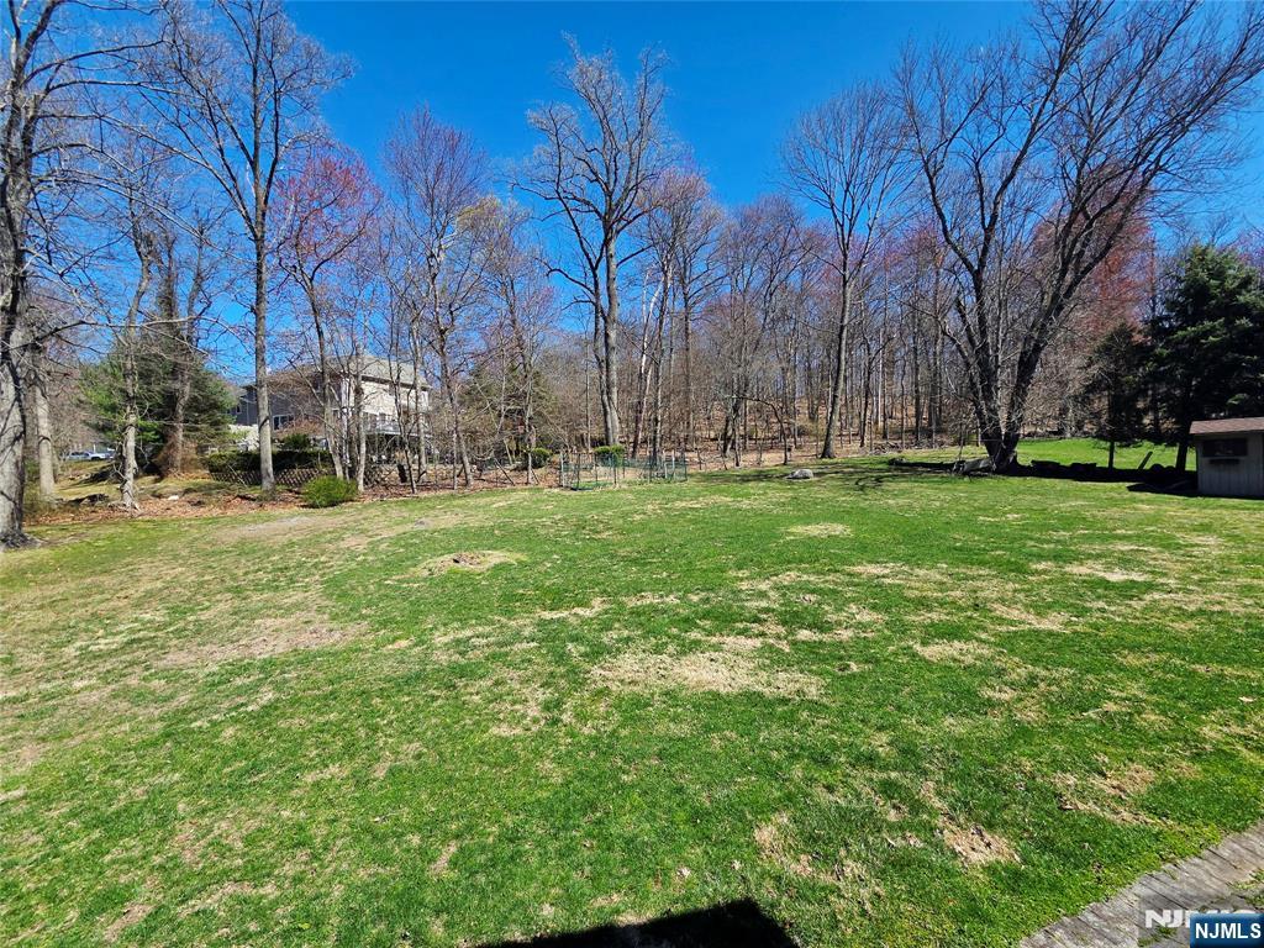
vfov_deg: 89.9
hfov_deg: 106.2
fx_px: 475
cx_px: 632
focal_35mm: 13
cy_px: 474
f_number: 2.2
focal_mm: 2.2
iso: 50
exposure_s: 1/2000
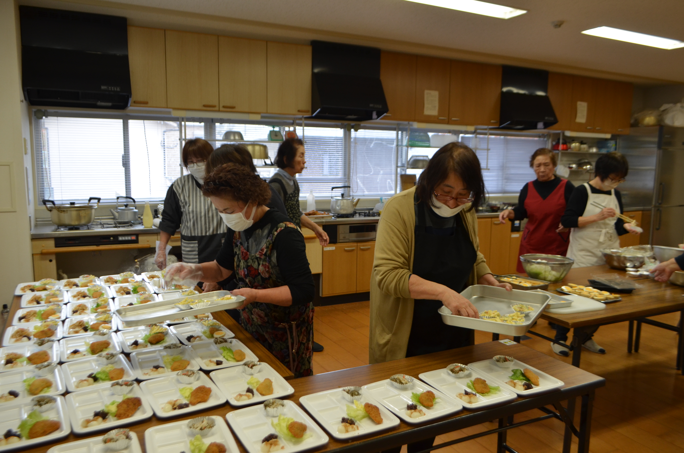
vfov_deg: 47.7
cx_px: 342
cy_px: 226
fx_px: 512
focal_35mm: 27
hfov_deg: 67.5
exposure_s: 1/100
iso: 400
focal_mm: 18
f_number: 5
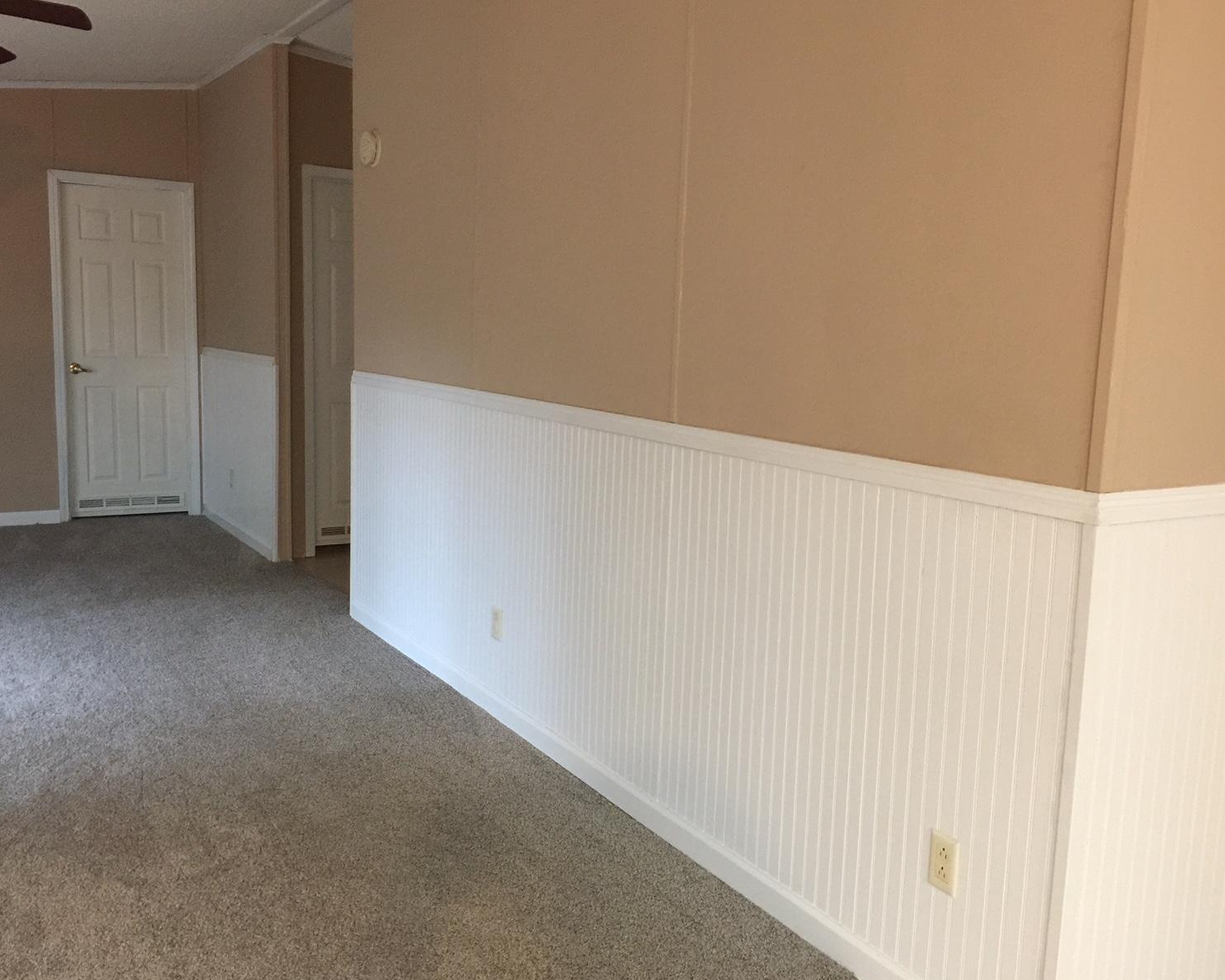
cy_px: 490
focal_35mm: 31
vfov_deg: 47.1
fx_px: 1124
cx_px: 567
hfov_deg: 57.1
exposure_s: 1/10
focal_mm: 4.15
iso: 125
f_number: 2.2
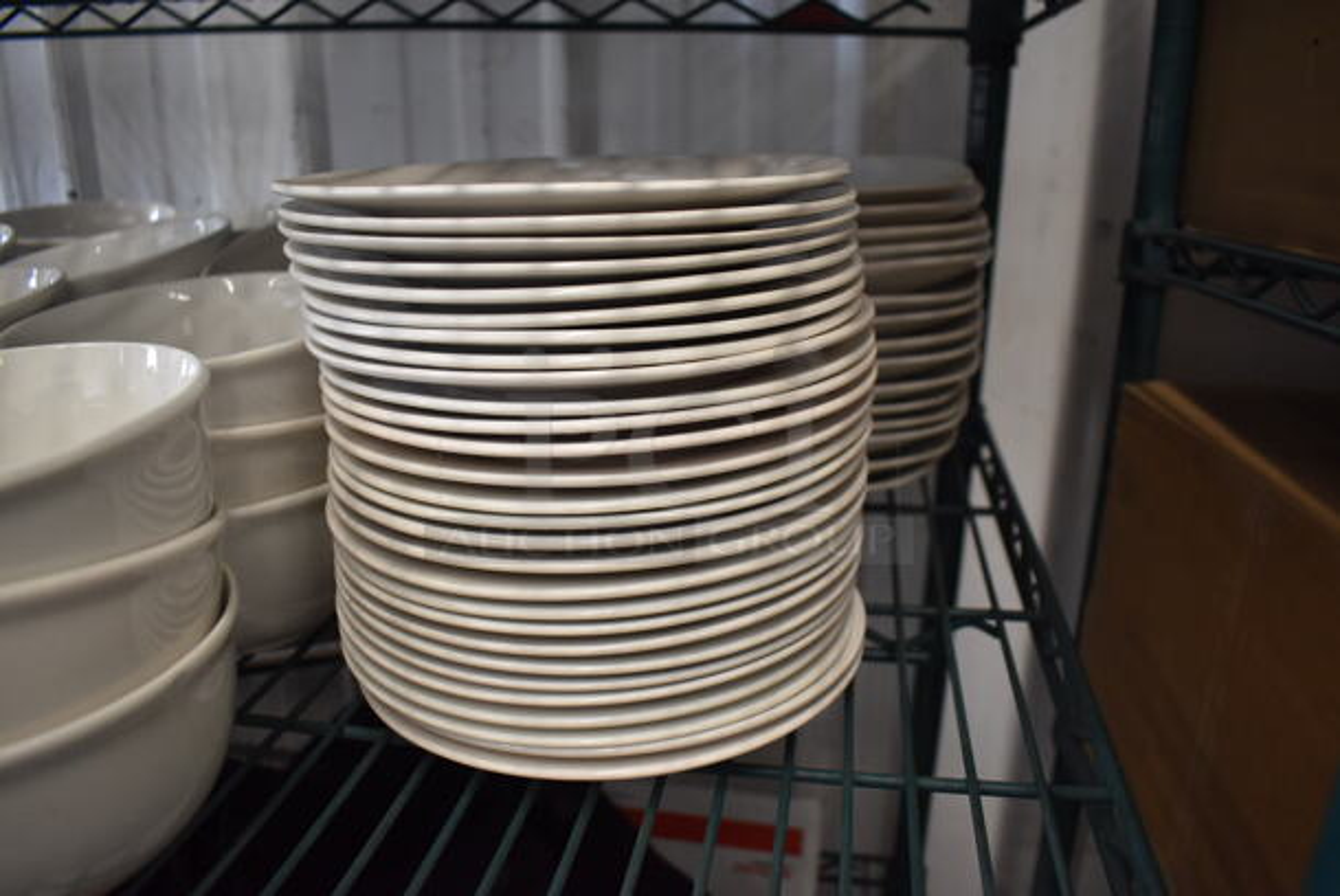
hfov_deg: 67.3
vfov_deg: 48.0
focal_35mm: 27
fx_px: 1006
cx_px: 670
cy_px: 448
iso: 1000
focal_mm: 18
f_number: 3.5
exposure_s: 1/125
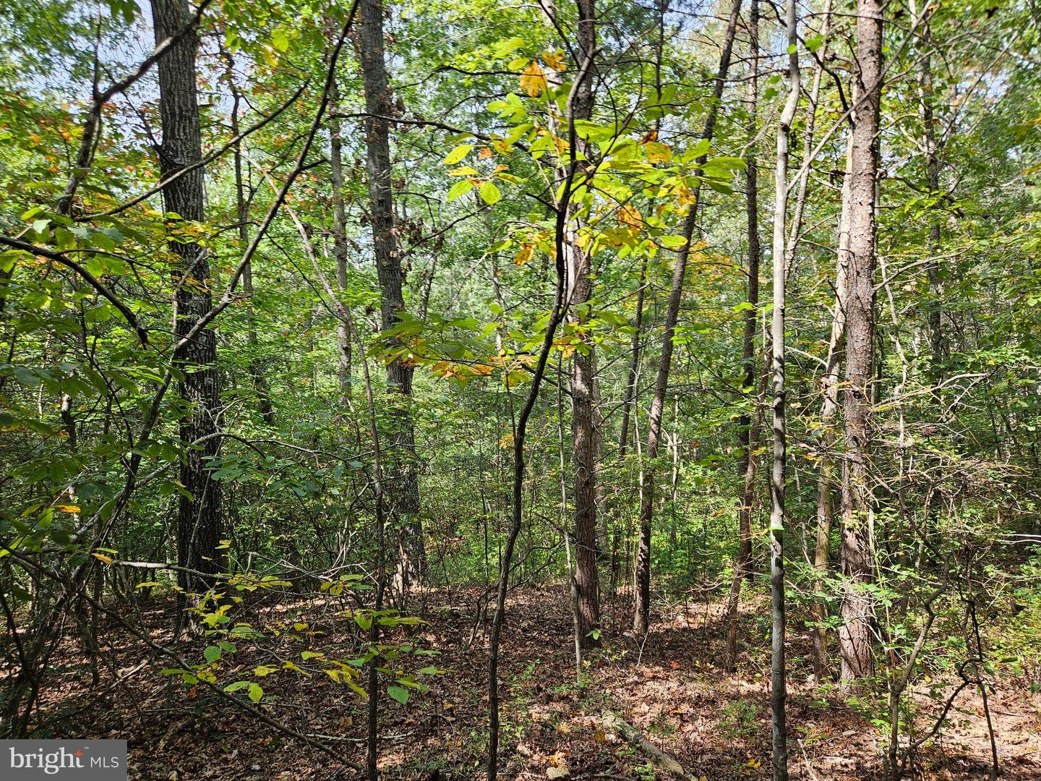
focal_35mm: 23
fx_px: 692
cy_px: 390
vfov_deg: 58.9
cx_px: 520
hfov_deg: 73.9
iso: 25
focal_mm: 5.4
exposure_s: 1/181
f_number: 1.8
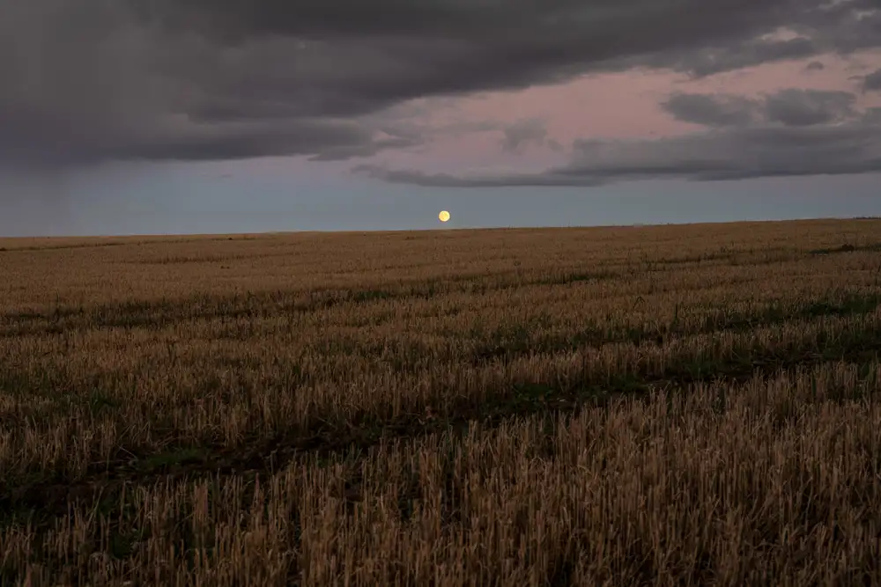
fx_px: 1224
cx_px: 440
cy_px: 294
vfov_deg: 27.0
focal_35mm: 50
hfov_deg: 39.6
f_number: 8
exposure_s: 1/3
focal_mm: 50
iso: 100
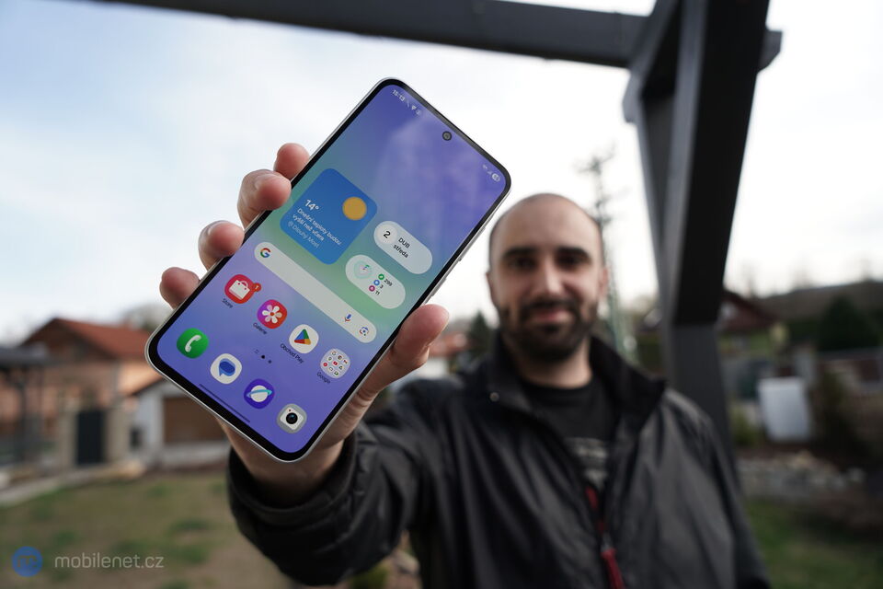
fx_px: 589
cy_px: 294
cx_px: 442
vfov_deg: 53.1
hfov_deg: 73.7
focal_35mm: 24
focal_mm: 24
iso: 100
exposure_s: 1/250
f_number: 4
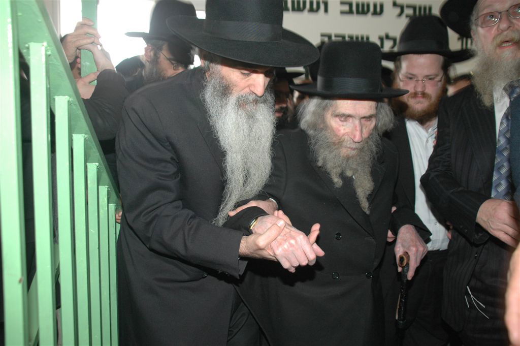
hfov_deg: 57.3
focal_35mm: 33
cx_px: 260
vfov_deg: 39.9
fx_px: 476
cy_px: 173
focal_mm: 22
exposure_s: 1/60
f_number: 5
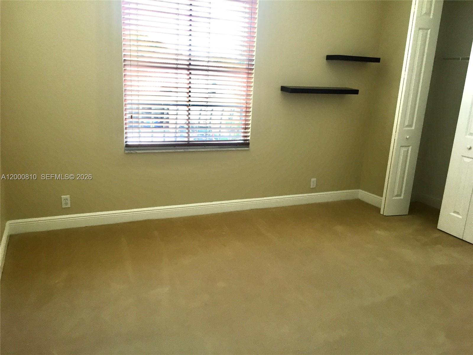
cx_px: 236
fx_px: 396
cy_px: 178
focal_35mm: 29
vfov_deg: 48.2
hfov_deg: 61.7
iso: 32
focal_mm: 4.15
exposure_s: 1/30
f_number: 2.2
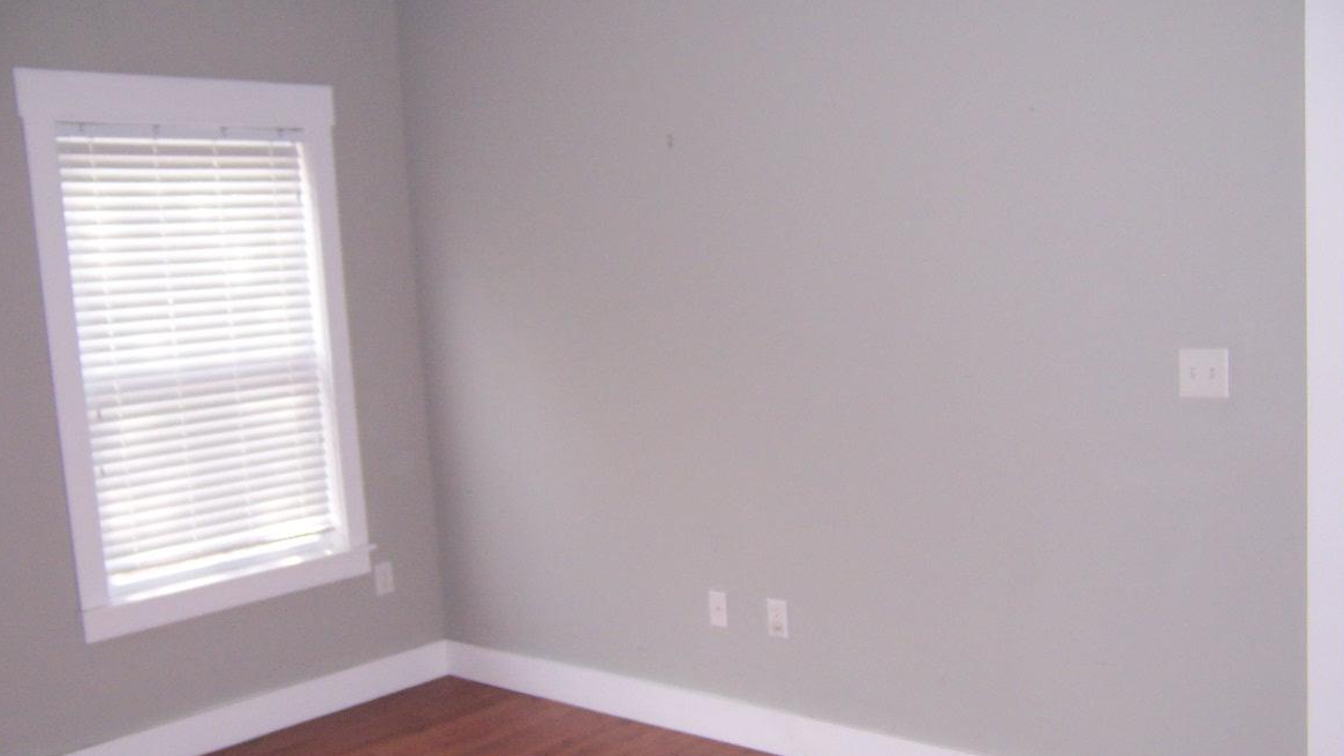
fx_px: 1319
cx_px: 684
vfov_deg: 31.9
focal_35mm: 37
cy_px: 443
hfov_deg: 54.0
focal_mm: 5.5
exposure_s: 1/60
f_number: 2.8
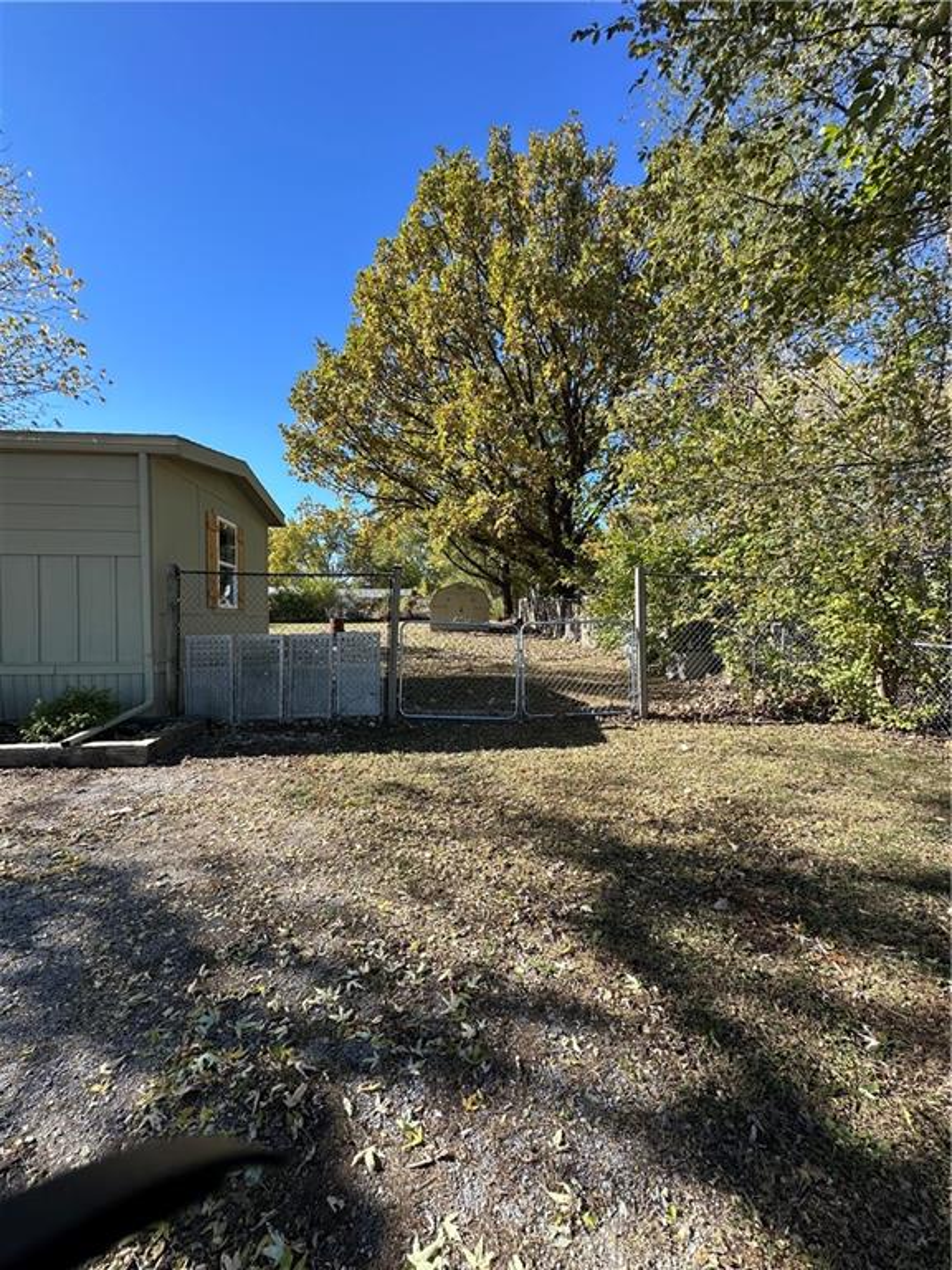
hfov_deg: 85.7
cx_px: 476
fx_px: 513
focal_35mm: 14
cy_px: 635
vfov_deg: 102.1
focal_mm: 2.22
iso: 40
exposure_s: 1/629
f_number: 2.2
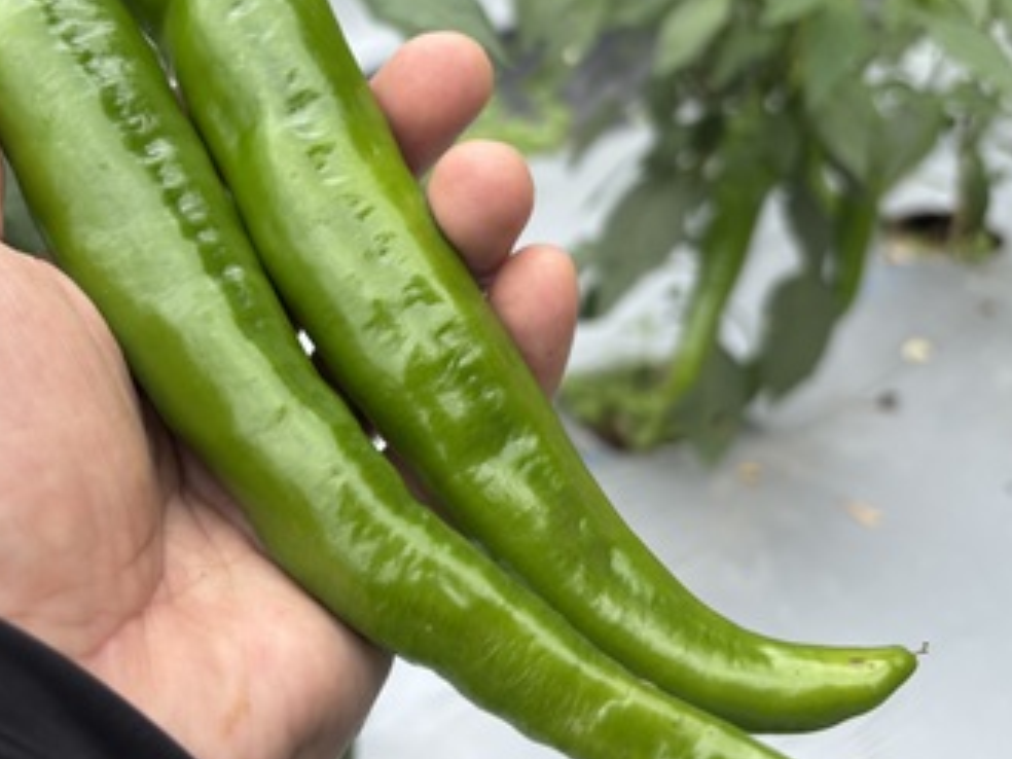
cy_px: 278
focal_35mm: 38
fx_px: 1111
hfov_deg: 48.3
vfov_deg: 37.5
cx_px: 353
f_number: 1.6
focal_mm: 5.96
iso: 50
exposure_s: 1/693
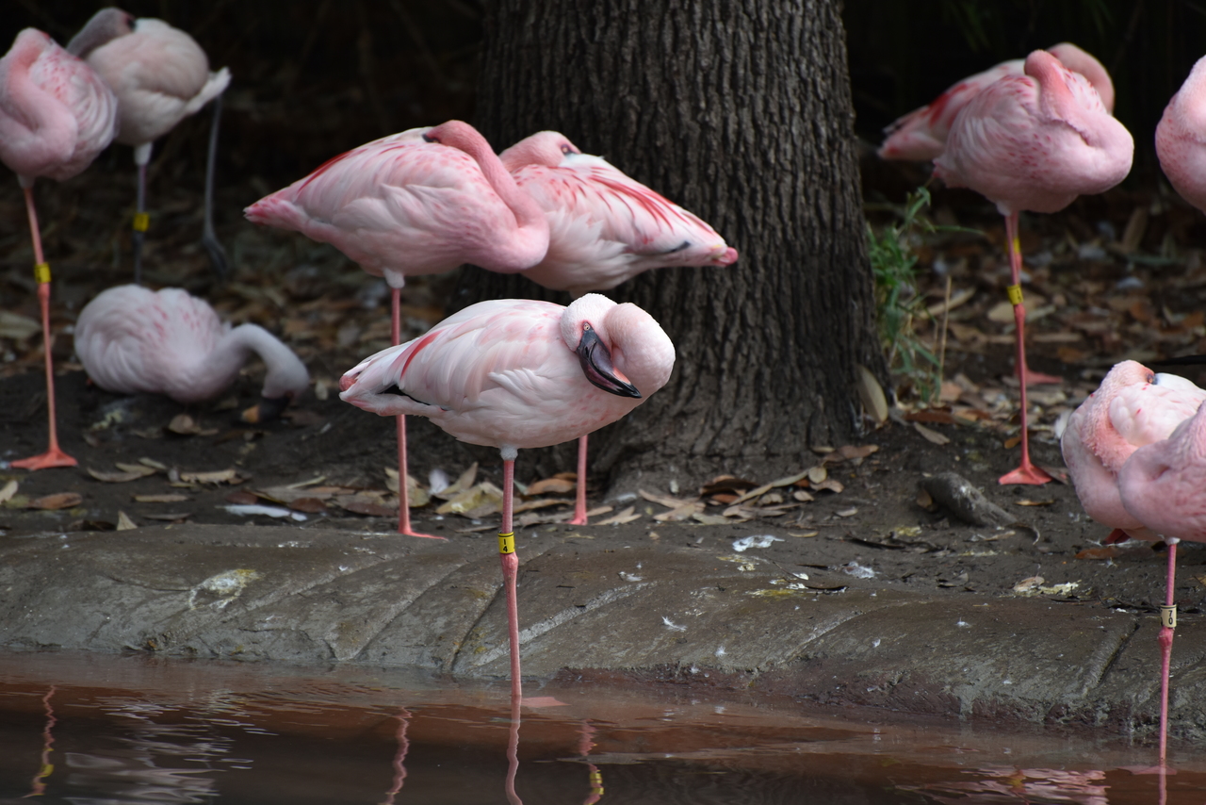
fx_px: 10052
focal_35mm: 300
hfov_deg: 6.9
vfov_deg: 4.6
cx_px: 603
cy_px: 402
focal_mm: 300
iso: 500
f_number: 5.6
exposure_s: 1/640
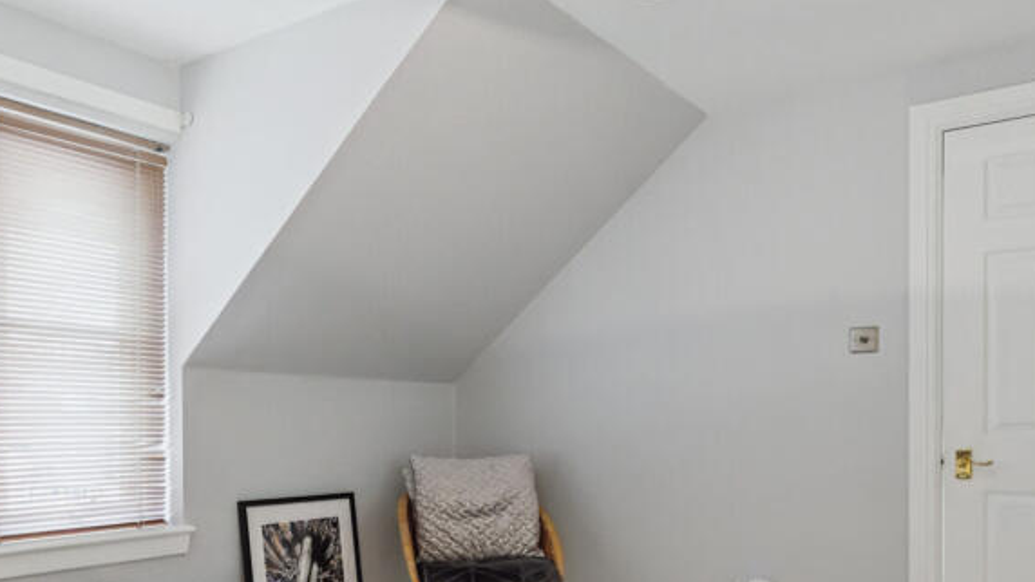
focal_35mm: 31
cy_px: 411
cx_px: 438
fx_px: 849
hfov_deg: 62.4
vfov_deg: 37.2
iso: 1000
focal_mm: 11
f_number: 4.5
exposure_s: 1/50
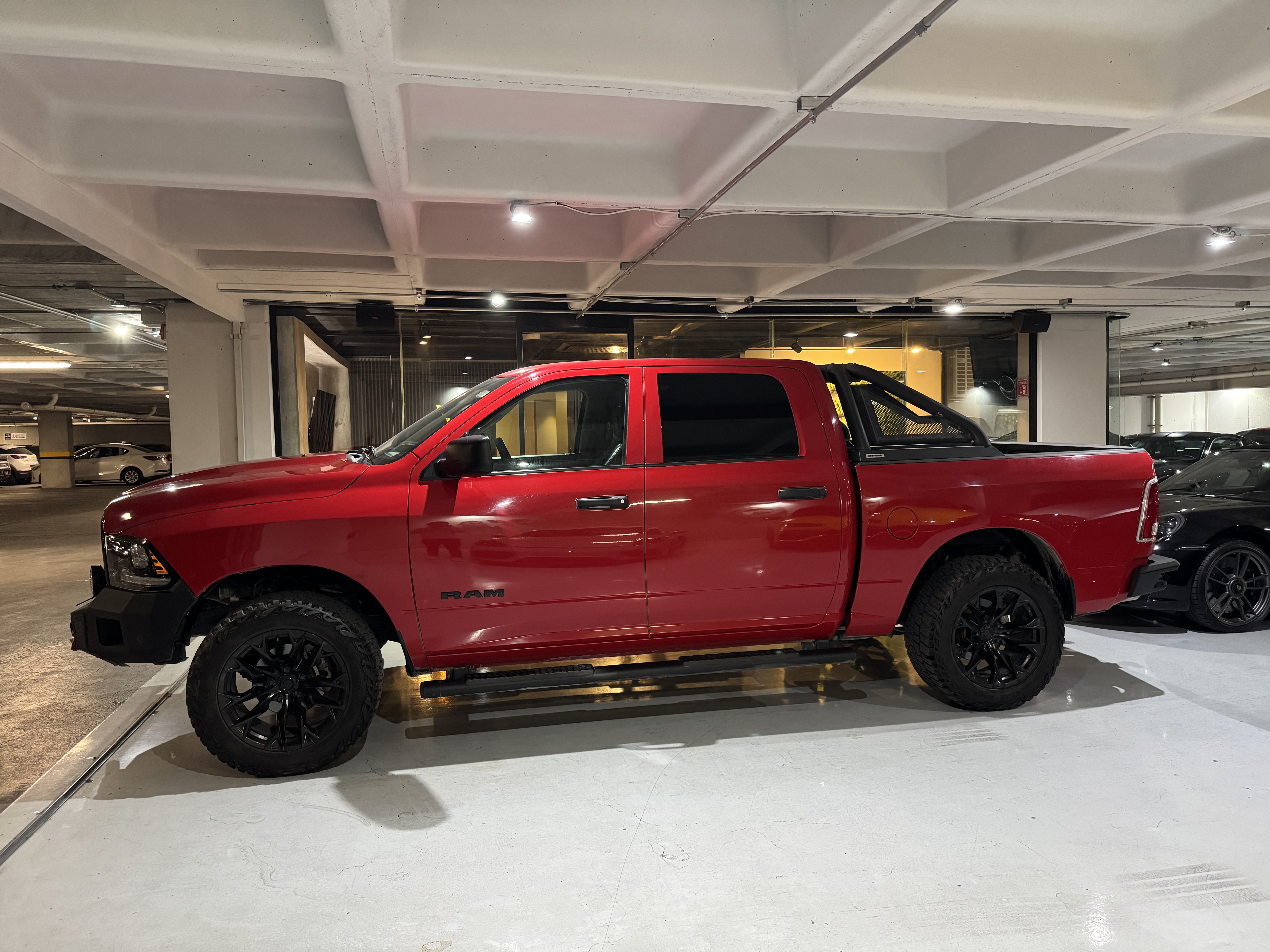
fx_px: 881
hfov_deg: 71.6
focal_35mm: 24
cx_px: 635
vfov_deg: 56.8
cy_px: 476
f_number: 1.78
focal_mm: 6.76
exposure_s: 1/60
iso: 640
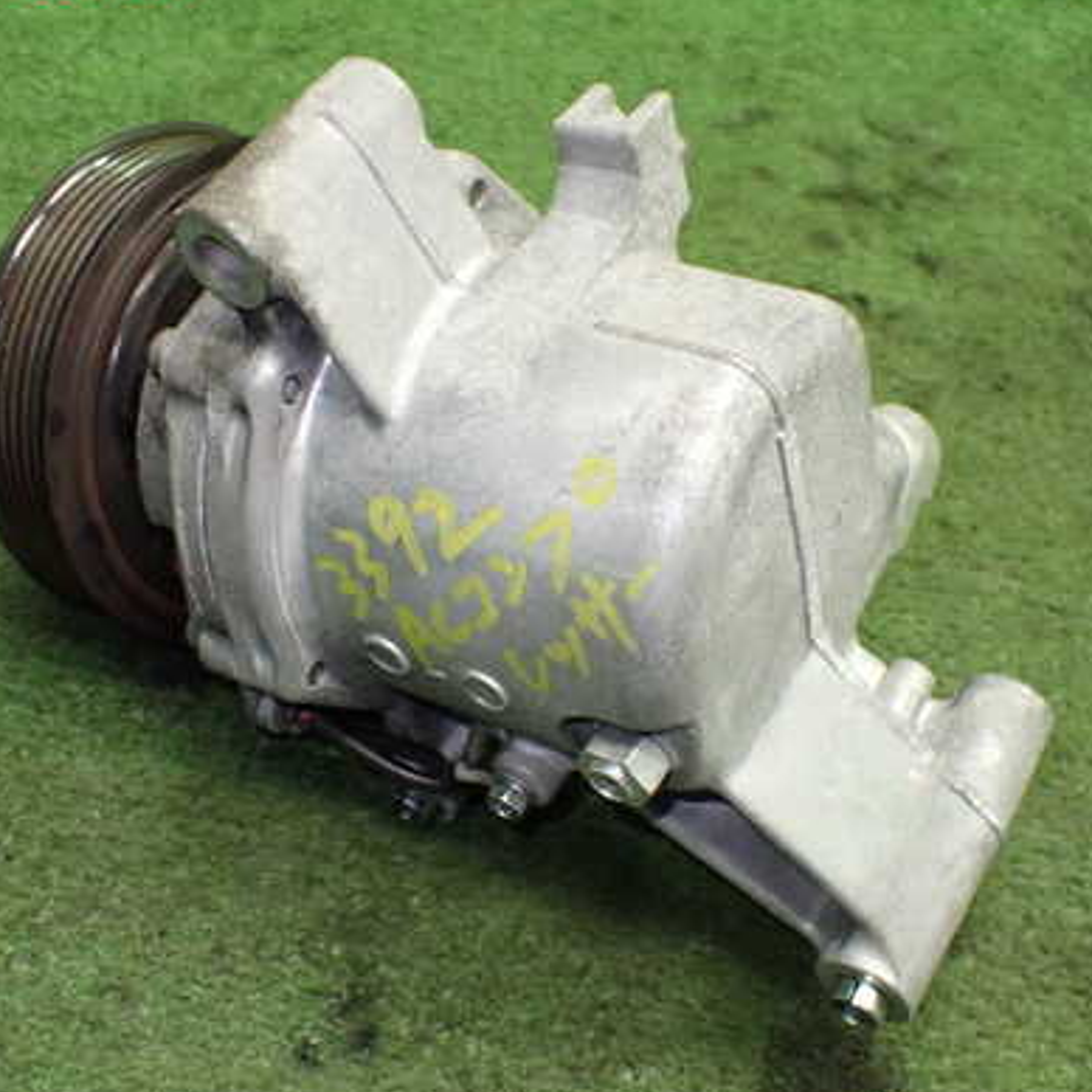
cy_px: 574
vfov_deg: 40.9
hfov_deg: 40.9
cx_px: 515
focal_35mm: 41
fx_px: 1463
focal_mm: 5.4
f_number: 2.3
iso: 640
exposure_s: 1/125
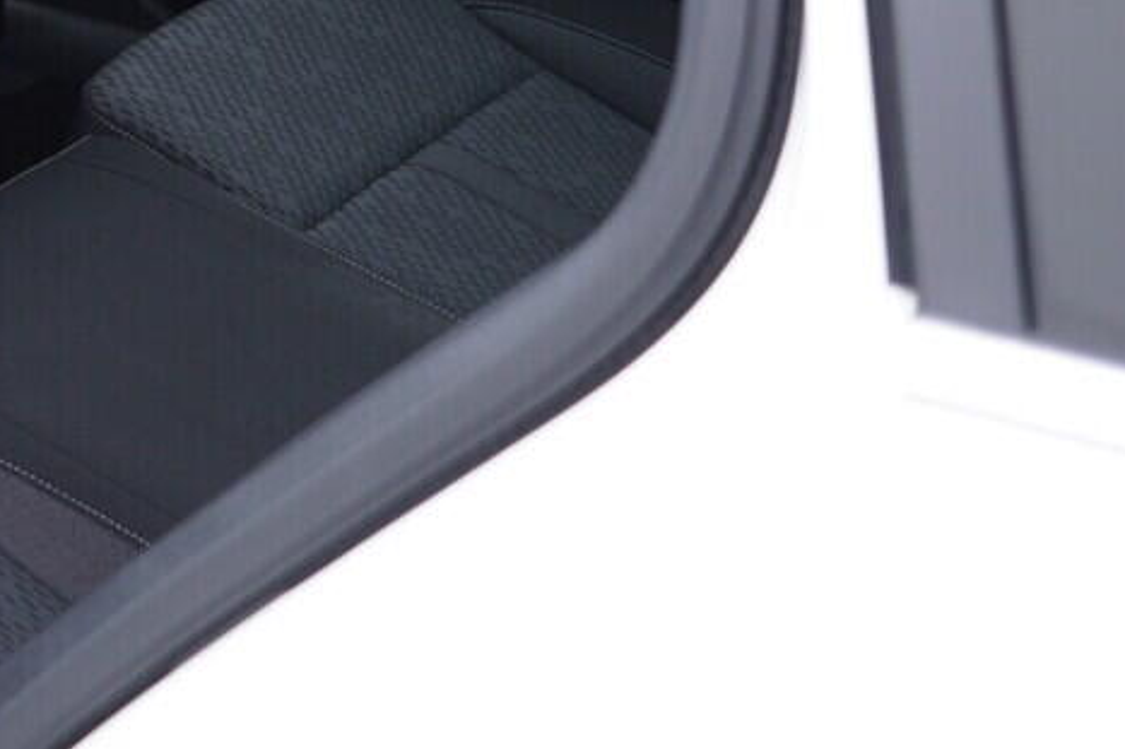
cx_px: -602
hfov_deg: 16.6
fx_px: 3467
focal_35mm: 111
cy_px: -137
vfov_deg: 12.1
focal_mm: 24
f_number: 2.8
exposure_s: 1/40
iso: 200
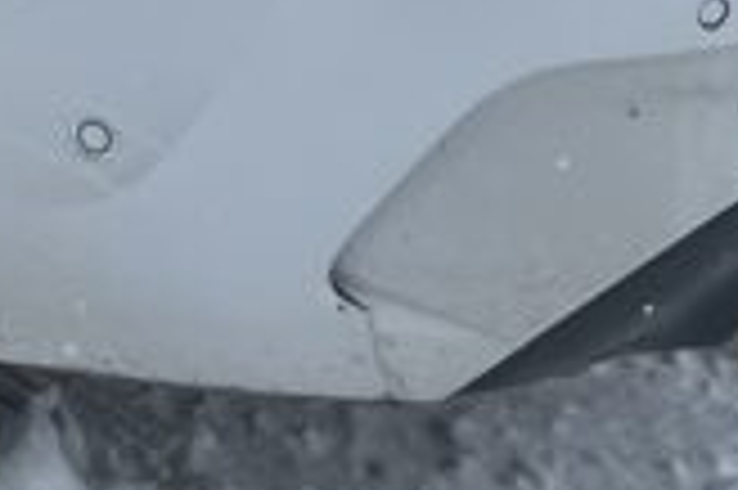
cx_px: -706
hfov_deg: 11.1
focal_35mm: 169
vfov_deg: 7.3
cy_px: -881
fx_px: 3461
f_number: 1.6
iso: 50
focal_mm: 5.1
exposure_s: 1/1075
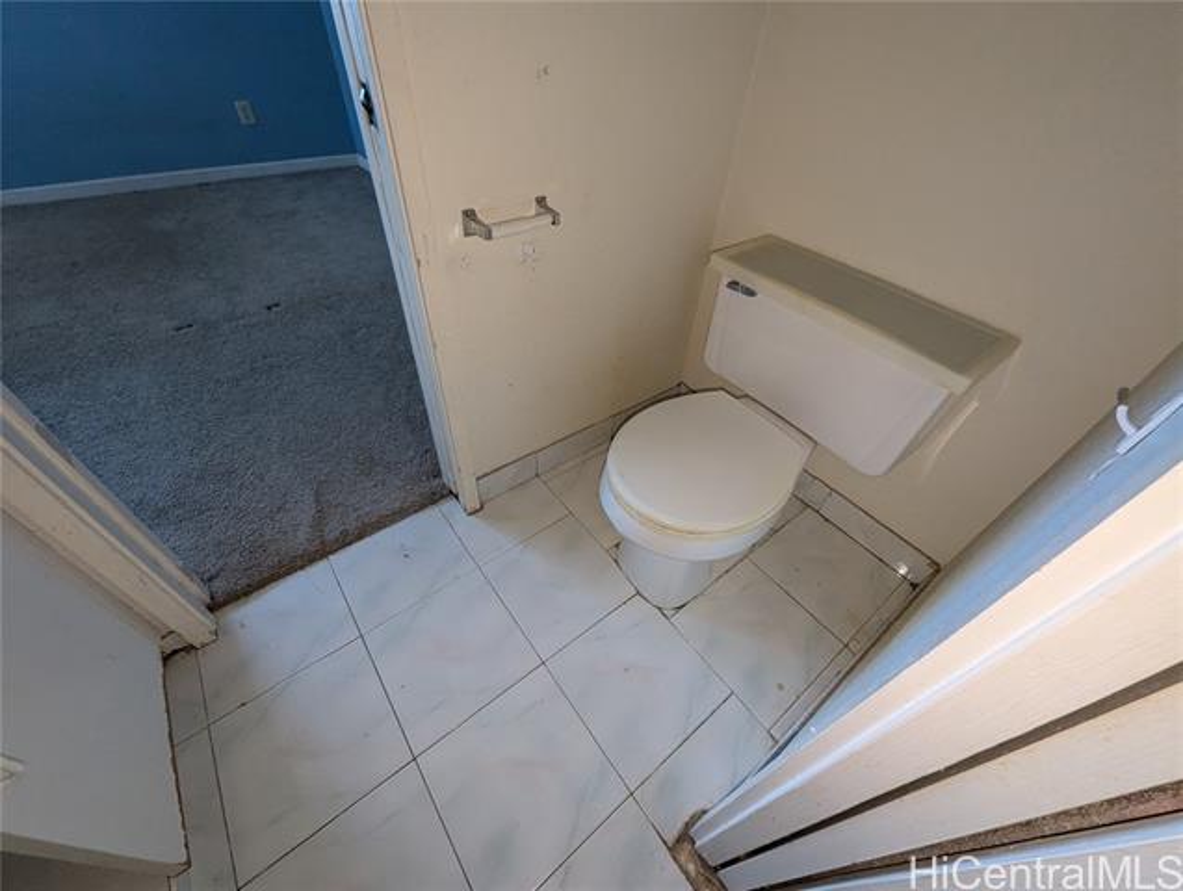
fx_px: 445
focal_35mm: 13
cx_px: 592
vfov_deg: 90.1
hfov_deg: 106.1
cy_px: 446
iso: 331
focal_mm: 1.95
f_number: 2.2
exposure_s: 1/50.7
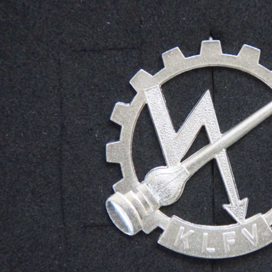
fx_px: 4205
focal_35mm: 473
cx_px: 214
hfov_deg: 3.7
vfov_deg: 3.7
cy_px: 148
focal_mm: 200
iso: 1600
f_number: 6.3
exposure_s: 1/80
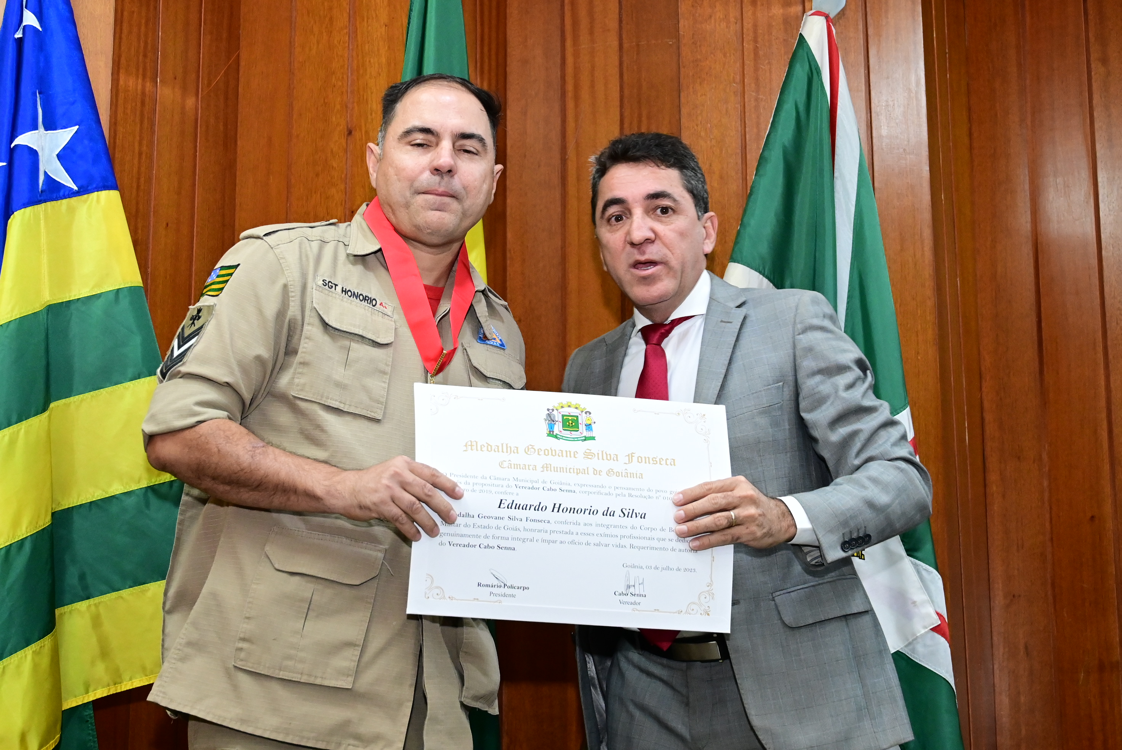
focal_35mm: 57
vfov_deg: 23.8
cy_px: 375
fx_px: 1778
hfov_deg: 35.0
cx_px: 561
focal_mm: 38
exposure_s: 1/125
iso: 4000
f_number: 4.5
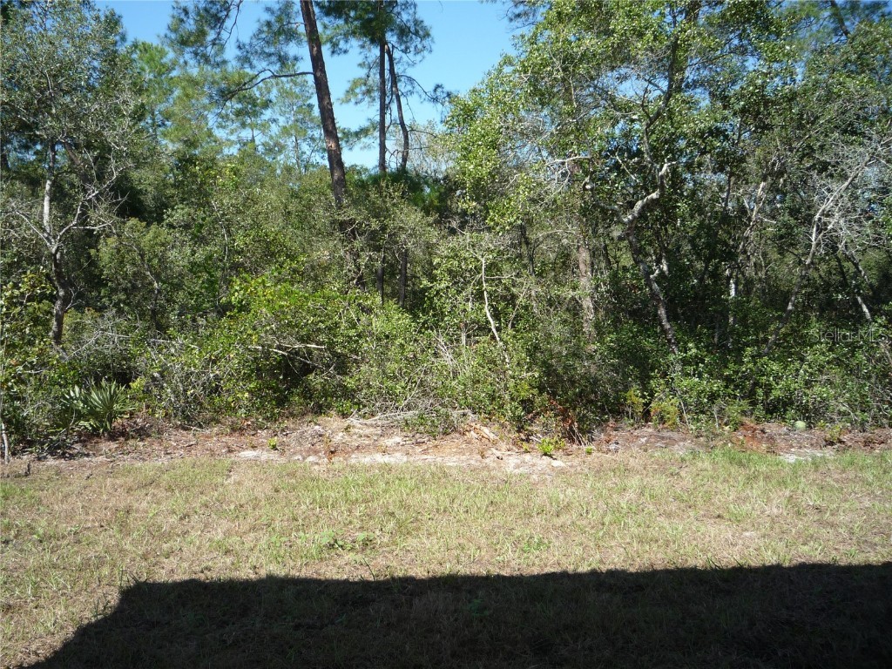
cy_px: 334
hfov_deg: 60.0
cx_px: 446
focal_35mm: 30
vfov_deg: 46.8
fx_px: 773
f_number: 4
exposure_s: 1/400
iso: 100
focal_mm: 5.2
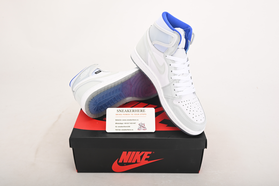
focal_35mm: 32
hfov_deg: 59.5
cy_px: 93
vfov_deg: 41.7
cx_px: 140
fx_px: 244
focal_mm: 31.5
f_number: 11
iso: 100
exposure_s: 1/200
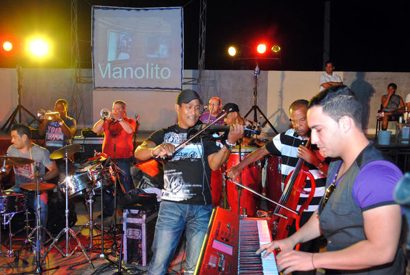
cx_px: 205
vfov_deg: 37.0
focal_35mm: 36
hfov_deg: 53.1
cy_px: 138
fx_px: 411
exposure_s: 1/50
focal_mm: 24
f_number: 5.6
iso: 800
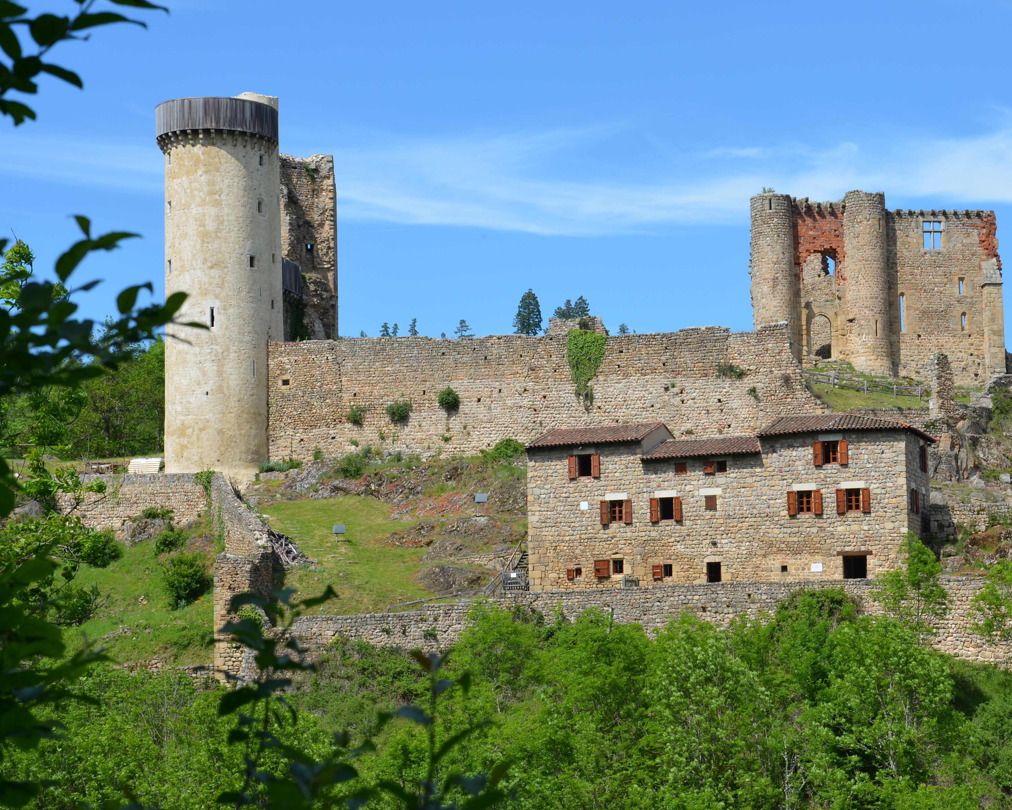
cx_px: 651
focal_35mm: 86
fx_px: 2565
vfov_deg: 17.9
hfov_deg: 22.3
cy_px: 382
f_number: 8
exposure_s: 1/250
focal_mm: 45
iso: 100
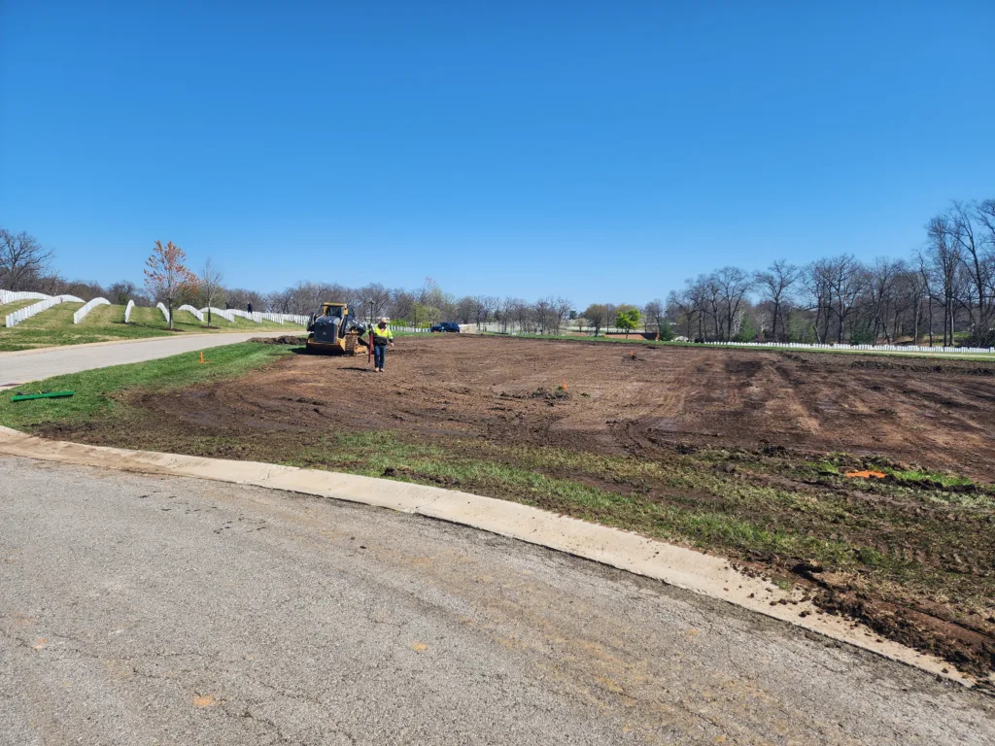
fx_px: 661
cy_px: 373
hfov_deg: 73.9
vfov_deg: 58.9
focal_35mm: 23
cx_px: 498
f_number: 1.8
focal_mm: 6.4
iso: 12
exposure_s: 1/1160
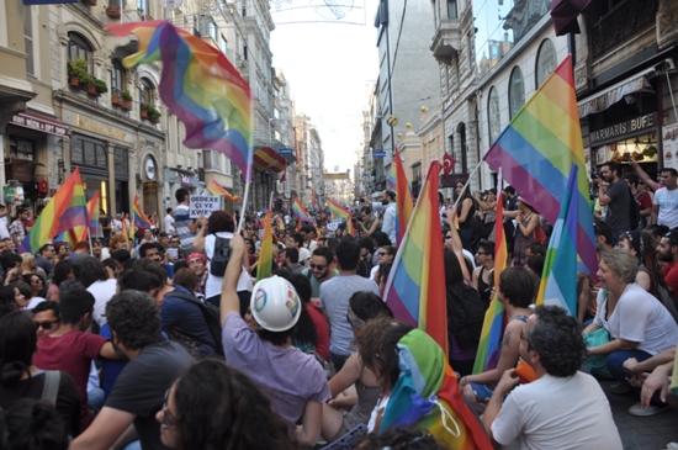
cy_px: 225
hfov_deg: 67.5
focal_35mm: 27
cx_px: 339
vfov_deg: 47.8
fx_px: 508
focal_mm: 18
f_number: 5
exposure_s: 1/125
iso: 200
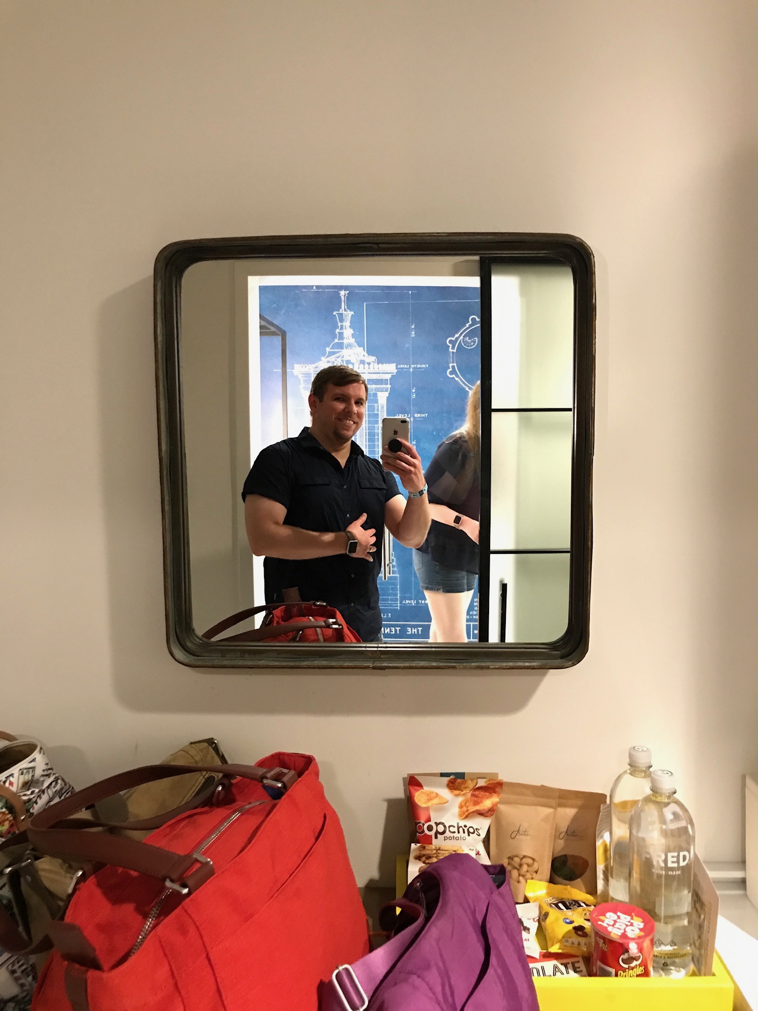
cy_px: 506
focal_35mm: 28
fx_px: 818
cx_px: 379
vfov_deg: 63.4
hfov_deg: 49.7
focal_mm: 3.99
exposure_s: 1/5
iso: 80
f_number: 1.8
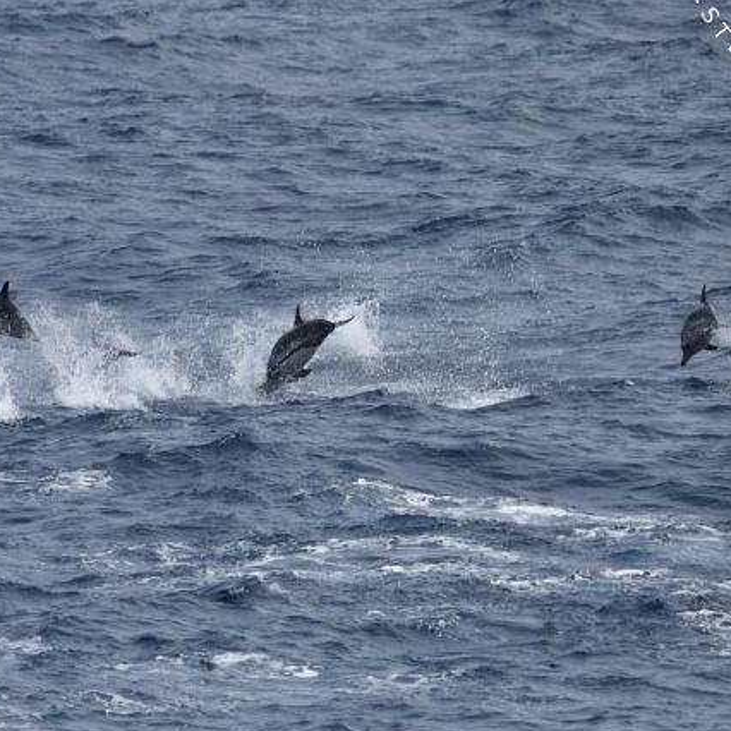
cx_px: 254
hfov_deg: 3.4
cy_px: 289
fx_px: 12209
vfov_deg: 3.4
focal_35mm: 511
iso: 800
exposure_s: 1/8000
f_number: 5.6
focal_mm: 320
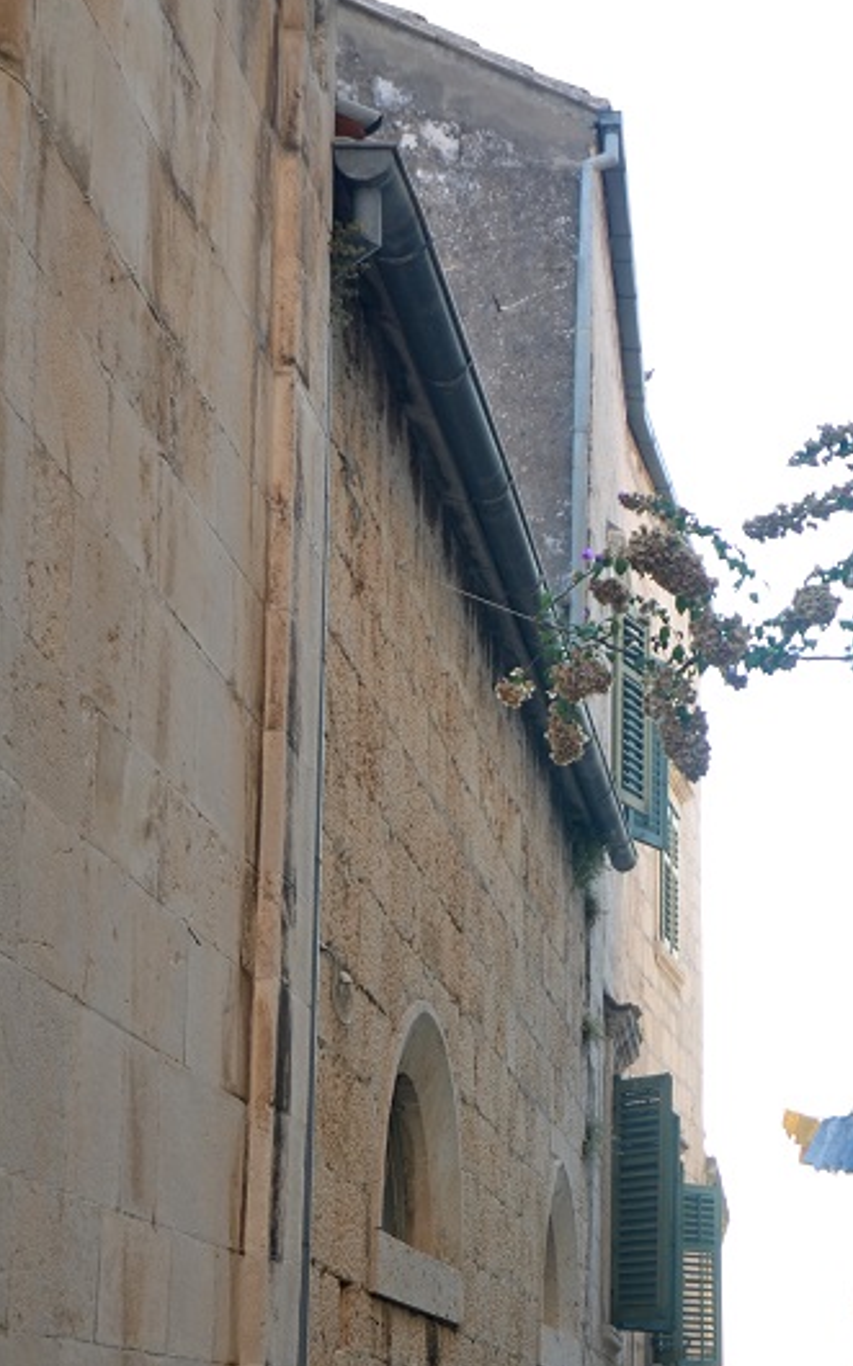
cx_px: 847
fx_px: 2568
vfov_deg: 29.3
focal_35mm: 69
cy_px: 1022
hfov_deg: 18.4
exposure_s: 1/100
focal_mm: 24
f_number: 4
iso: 125
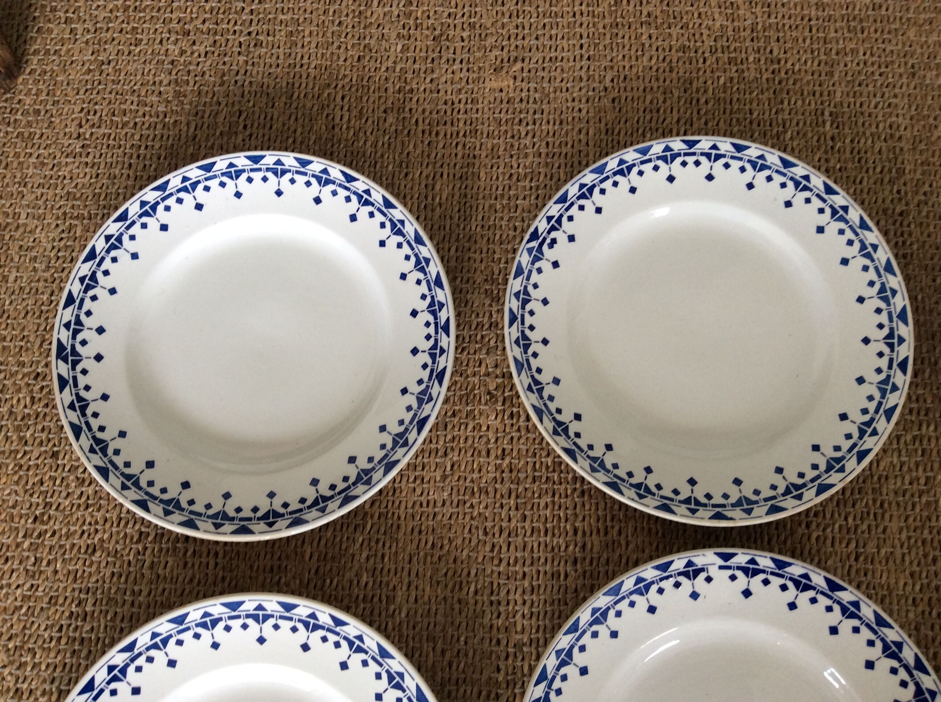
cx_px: 470
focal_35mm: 32
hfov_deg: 56.9
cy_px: 351
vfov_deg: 44.1
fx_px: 869
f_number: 2.4
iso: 64
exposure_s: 1/25
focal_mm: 3.3
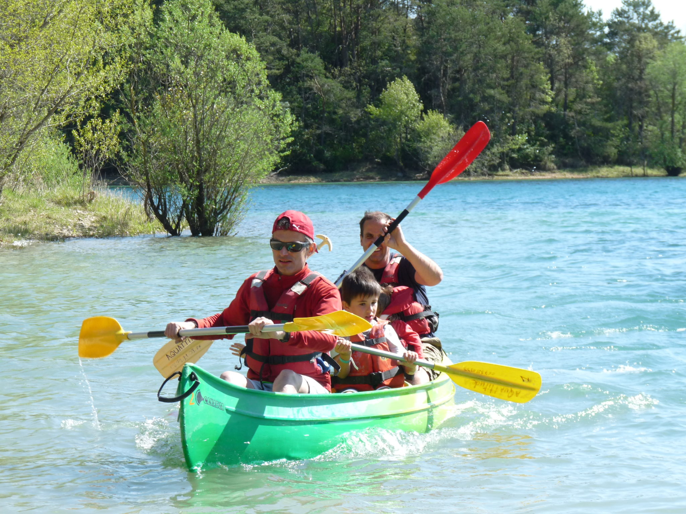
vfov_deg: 10.4
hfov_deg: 13.9
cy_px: 257
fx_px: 2814
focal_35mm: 142
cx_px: 343
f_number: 5
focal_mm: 25.2
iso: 160
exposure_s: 1/400
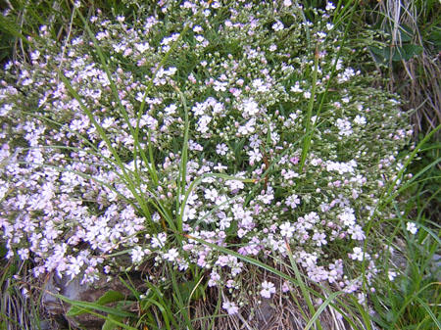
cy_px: 165
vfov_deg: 39.6
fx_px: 458
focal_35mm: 36
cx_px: 220
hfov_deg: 51.4
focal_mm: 4.7
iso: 100
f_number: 2.6
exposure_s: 1/59.8
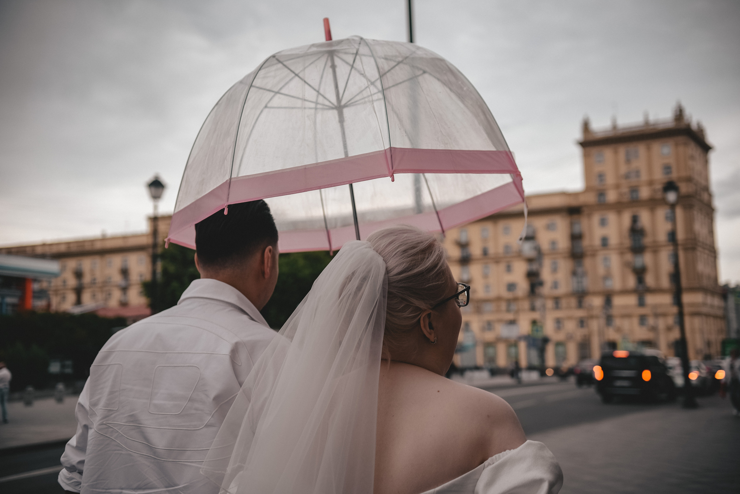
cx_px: 370
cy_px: 247
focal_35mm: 40
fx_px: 823
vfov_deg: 33.4
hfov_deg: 48.4
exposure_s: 1/500
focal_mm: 40
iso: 200
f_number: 3.5
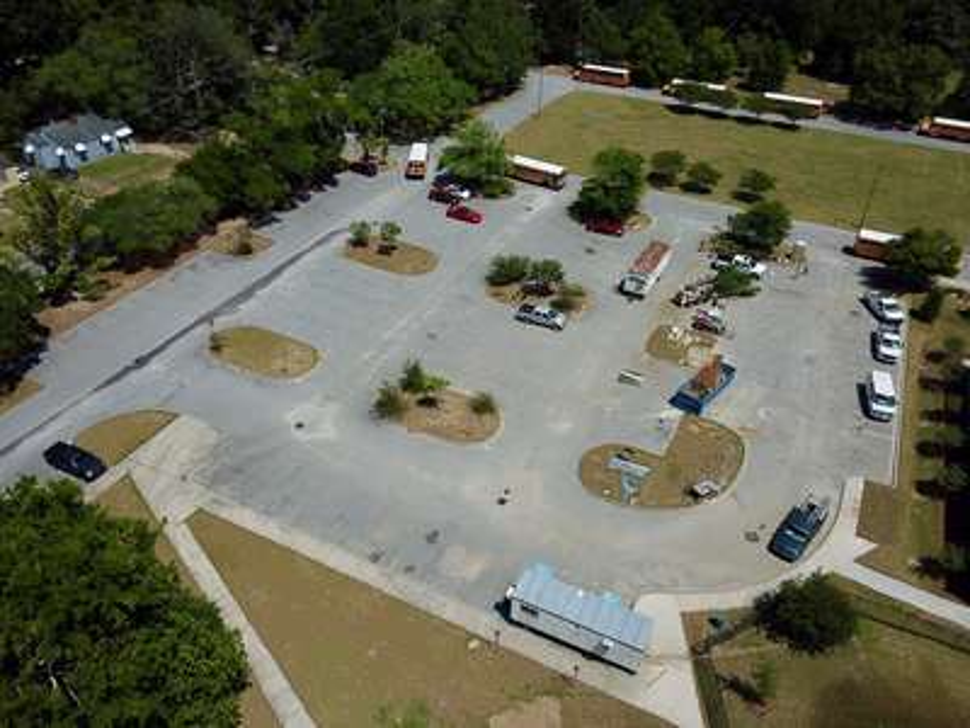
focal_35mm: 26
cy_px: 364
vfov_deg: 53.1
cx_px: 485
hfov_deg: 67.3
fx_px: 729
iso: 100
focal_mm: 4.73
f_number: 2.2
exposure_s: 1/4115
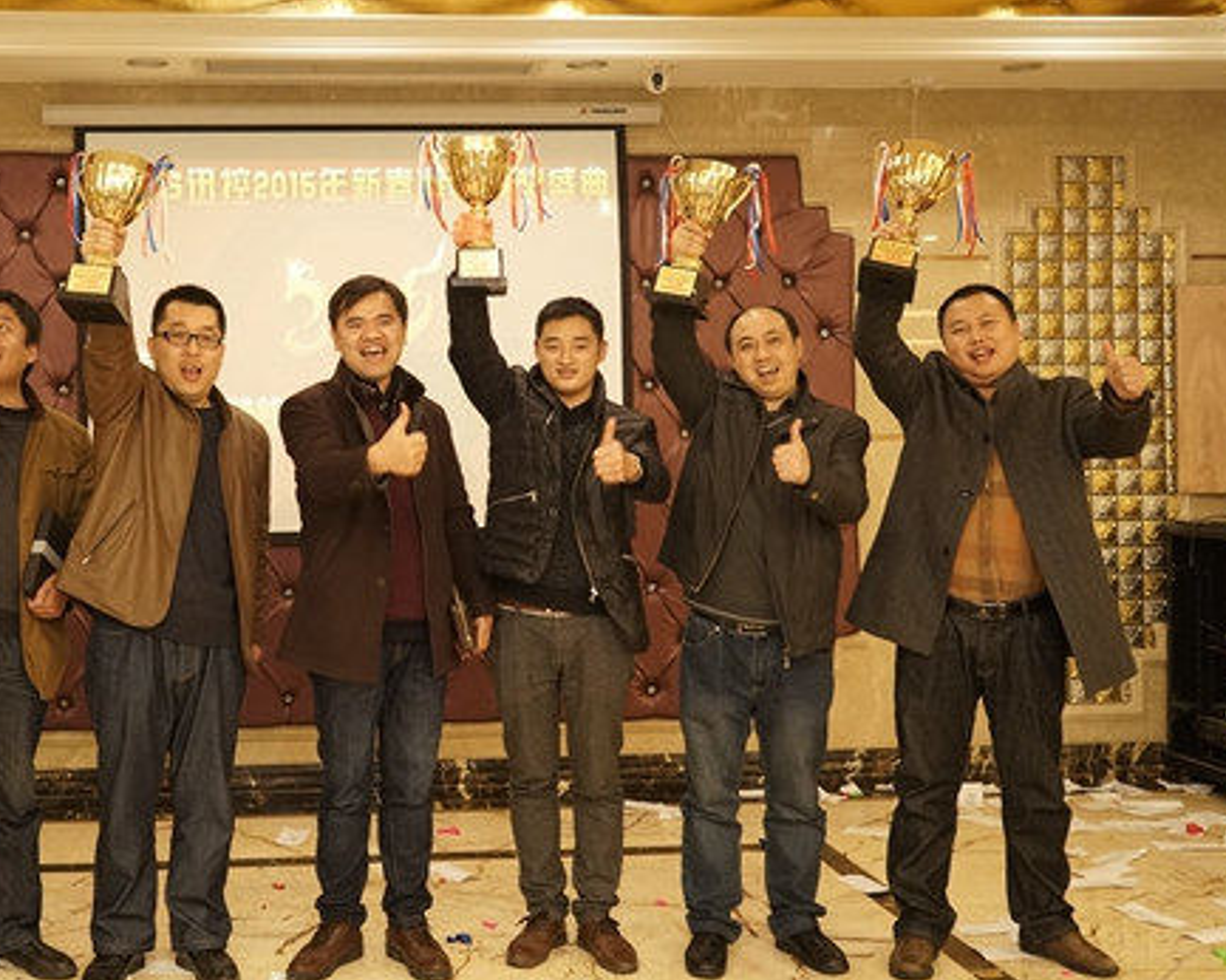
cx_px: 379
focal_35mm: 44
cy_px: 421
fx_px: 1596
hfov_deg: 41.3
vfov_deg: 34.1
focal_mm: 29
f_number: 4
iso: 1600
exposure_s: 1/40
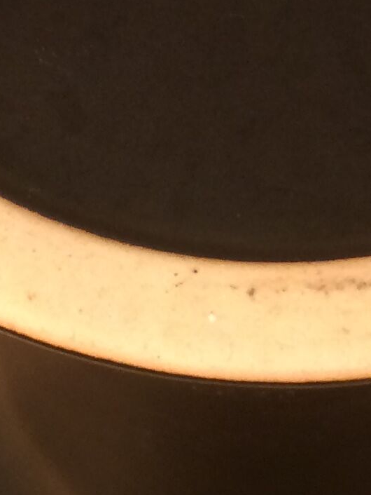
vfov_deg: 14.1
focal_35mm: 134
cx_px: 281
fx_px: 1914
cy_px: -149
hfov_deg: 11.0
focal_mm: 4.15
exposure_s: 1/33
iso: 125
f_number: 2.2
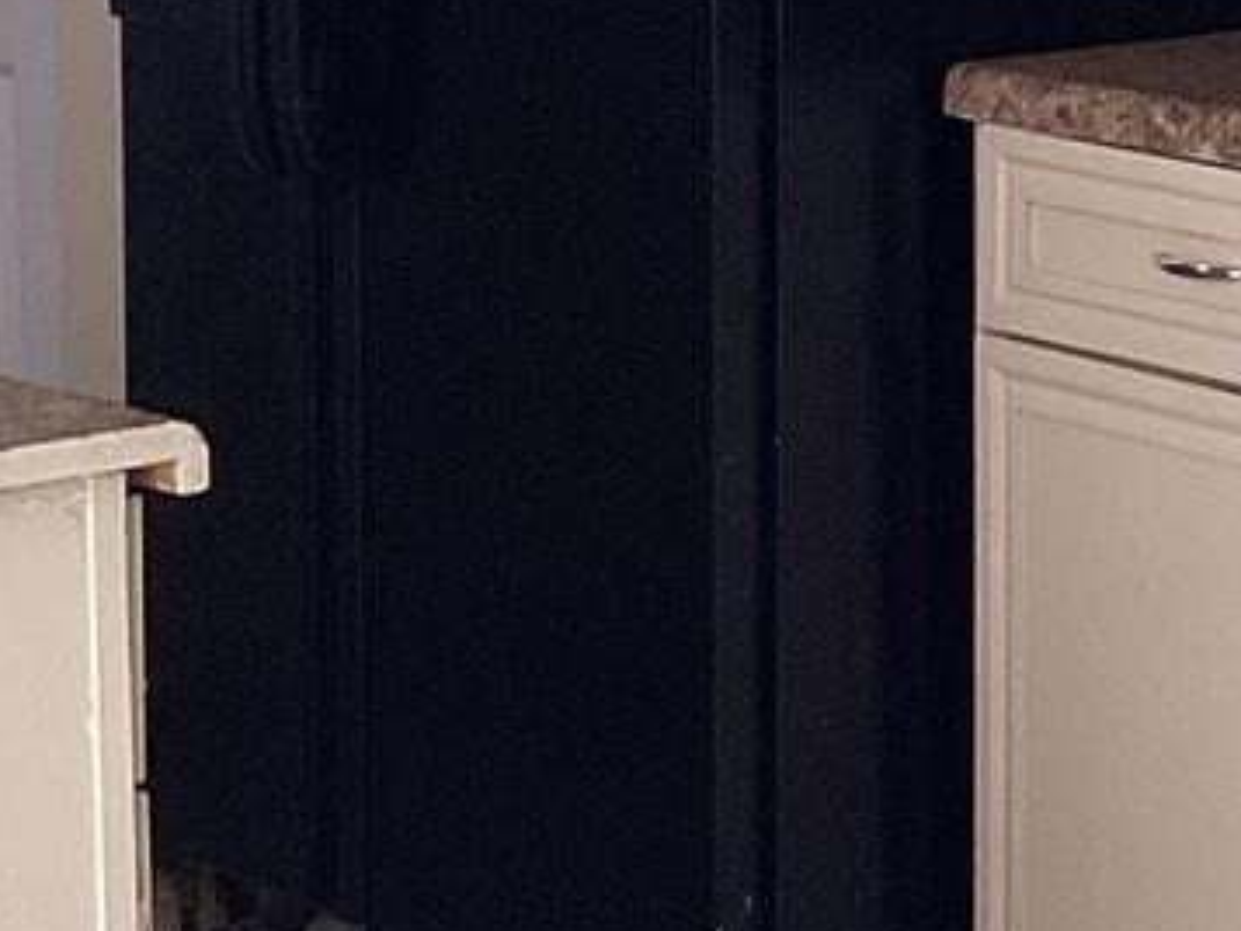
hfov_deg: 13.9
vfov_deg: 10.6
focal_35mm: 139
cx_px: 1356
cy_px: 35
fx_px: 4985
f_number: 2.4
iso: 80
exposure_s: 1/120
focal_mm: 3.3
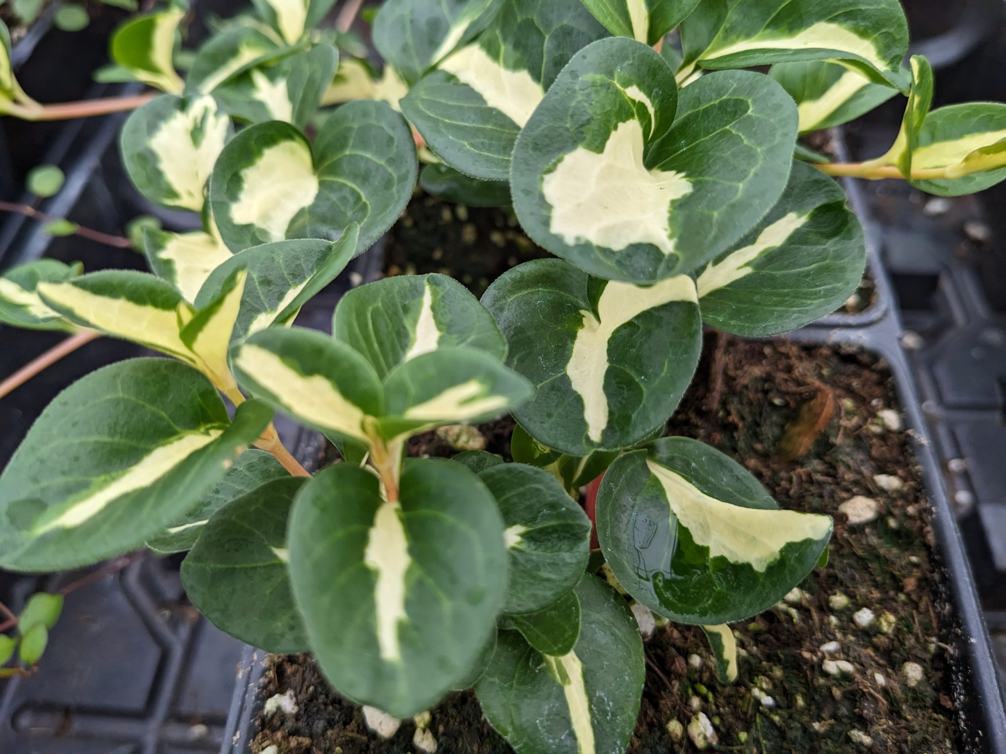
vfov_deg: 51.4
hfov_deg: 65.3
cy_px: 377
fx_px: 785
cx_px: 503
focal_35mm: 27
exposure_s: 1/112
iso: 53
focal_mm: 4.38
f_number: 1.73
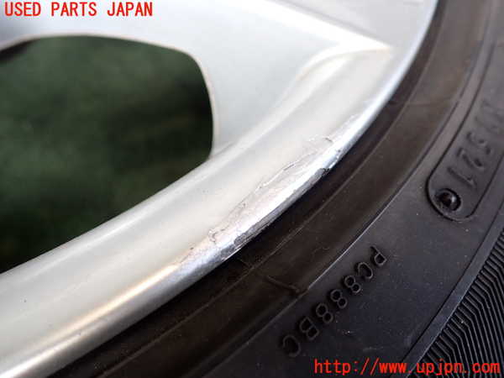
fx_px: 437
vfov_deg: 46.8
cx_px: 252
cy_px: 189
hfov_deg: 60.0
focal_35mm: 30
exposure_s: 1/80
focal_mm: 5.4
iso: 200
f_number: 2.3
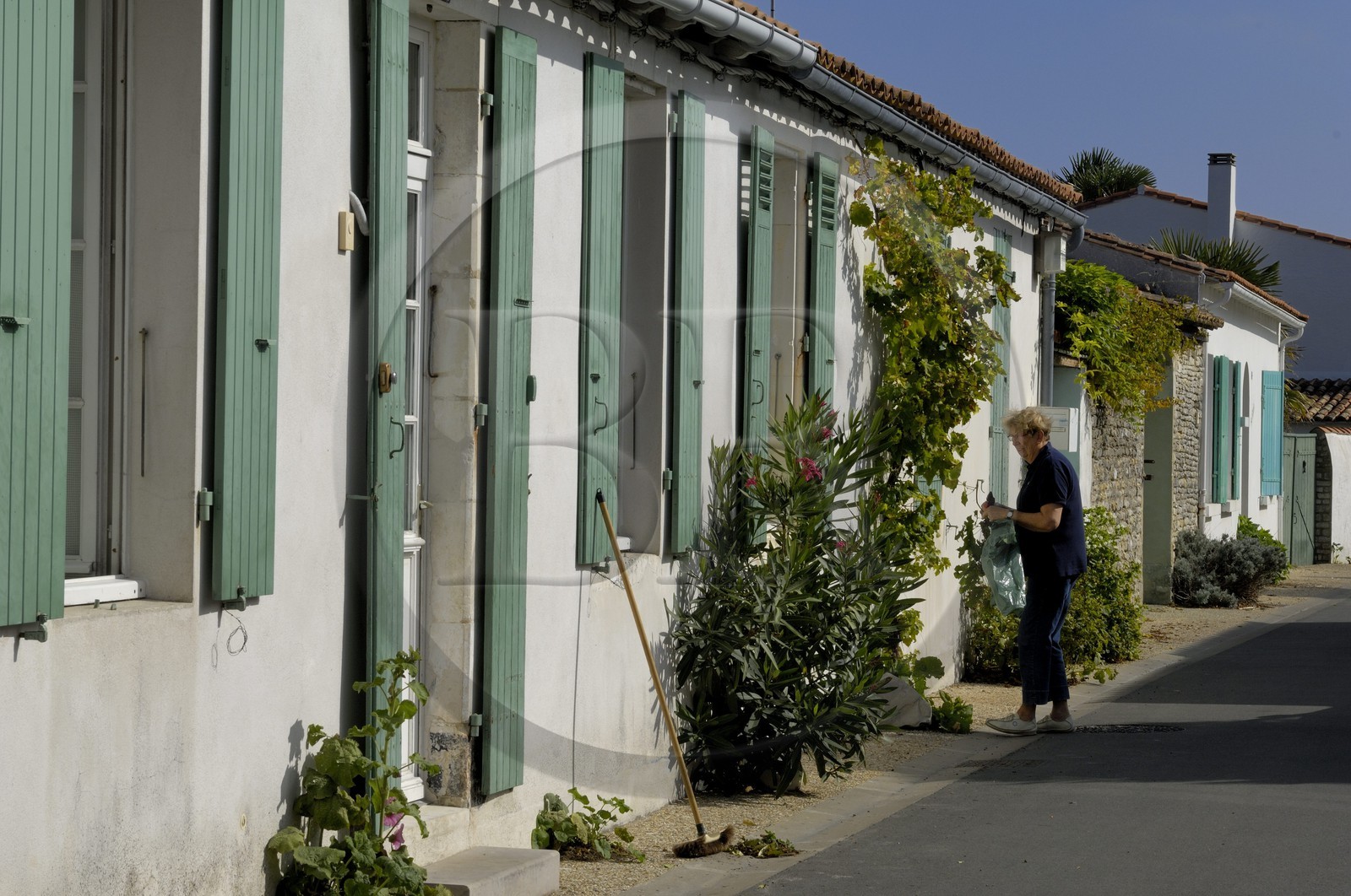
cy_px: 448
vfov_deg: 14.0
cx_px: 676
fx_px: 3654
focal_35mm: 98
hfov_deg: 20.9
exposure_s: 1/160
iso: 100
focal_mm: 65
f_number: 14
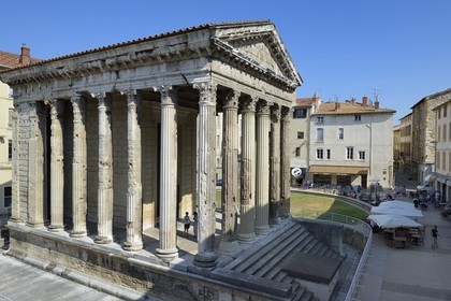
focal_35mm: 24
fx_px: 301
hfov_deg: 73.7
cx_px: 226
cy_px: 150
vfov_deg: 53.1
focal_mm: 24
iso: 200
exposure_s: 1/250
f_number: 11
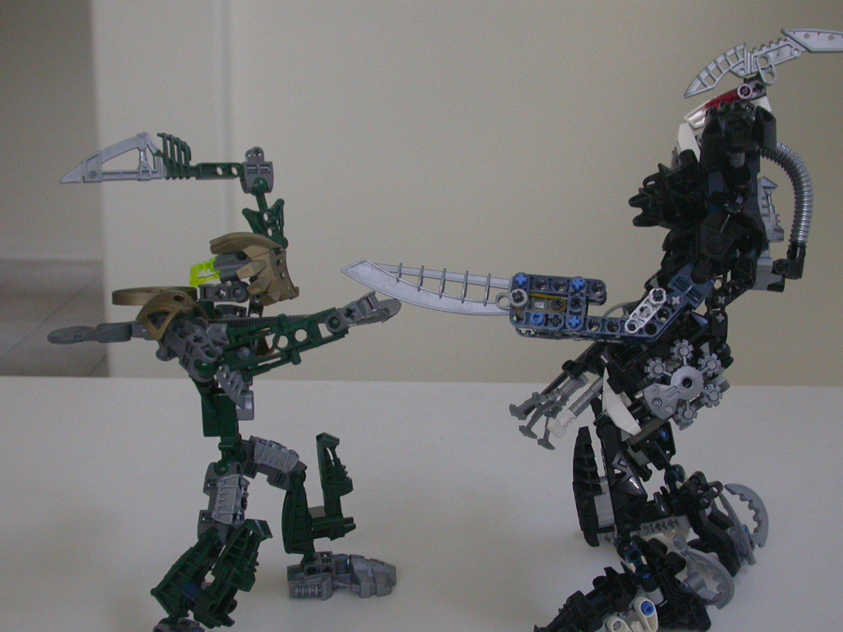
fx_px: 1169
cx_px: 464
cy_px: 363
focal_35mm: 48
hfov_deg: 39.6
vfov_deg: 30.2
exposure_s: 1/60
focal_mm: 7.85
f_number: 2.6
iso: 200
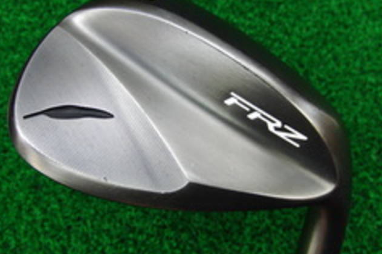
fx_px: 414
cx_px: 189
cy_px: 116
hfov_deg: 49.6
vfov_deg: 34.2
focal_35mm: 39
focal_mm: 6.42
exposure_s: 1/60
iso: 400
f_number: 3.6
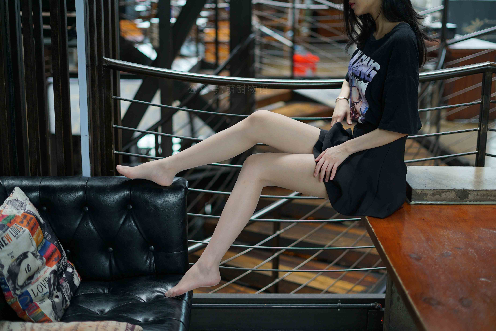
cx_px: 248
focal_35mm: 50
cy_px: 166
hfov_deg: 39.6
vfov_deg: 27.0
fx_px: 689
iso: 200
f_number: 1.8
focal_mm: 50
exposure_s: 1/200
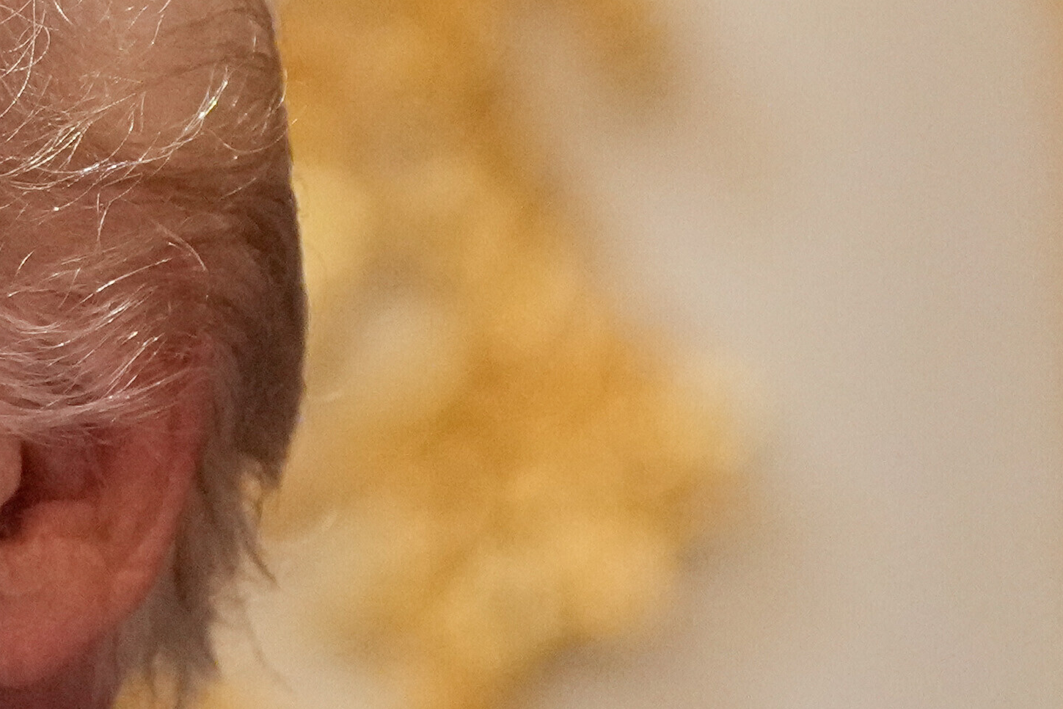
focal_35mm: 682
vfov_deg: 2.0
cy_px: -303
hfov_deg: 3.0
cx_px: -221
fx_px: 20136
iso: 5000
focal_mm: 115
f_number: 2.8
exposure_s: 1/500
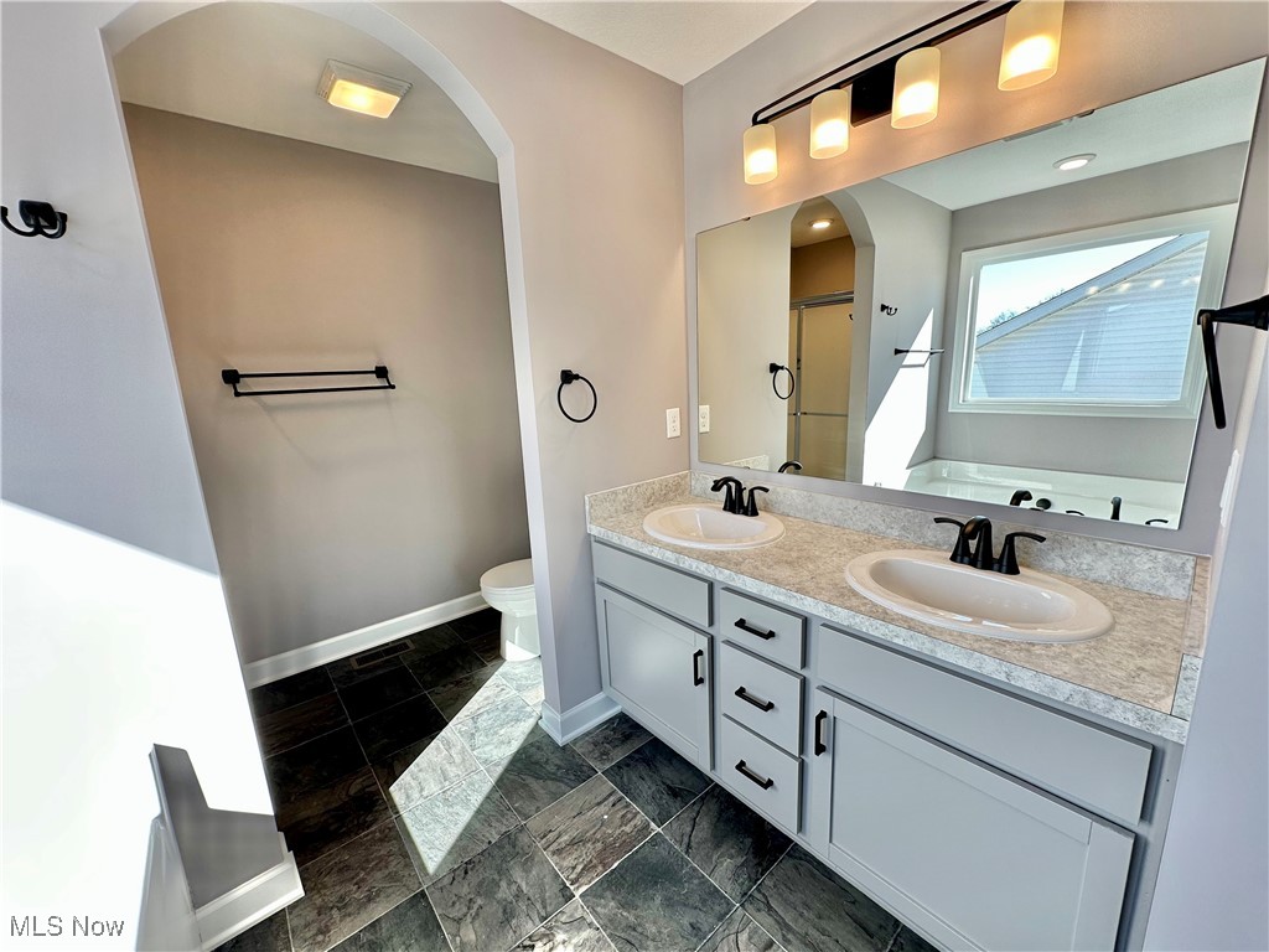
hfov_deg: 102.1
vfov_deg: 85.7
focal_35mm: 14
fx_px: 513
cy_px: 476
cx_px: 634
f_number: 2.2
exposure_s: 1/140
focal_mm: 2.22
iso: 40
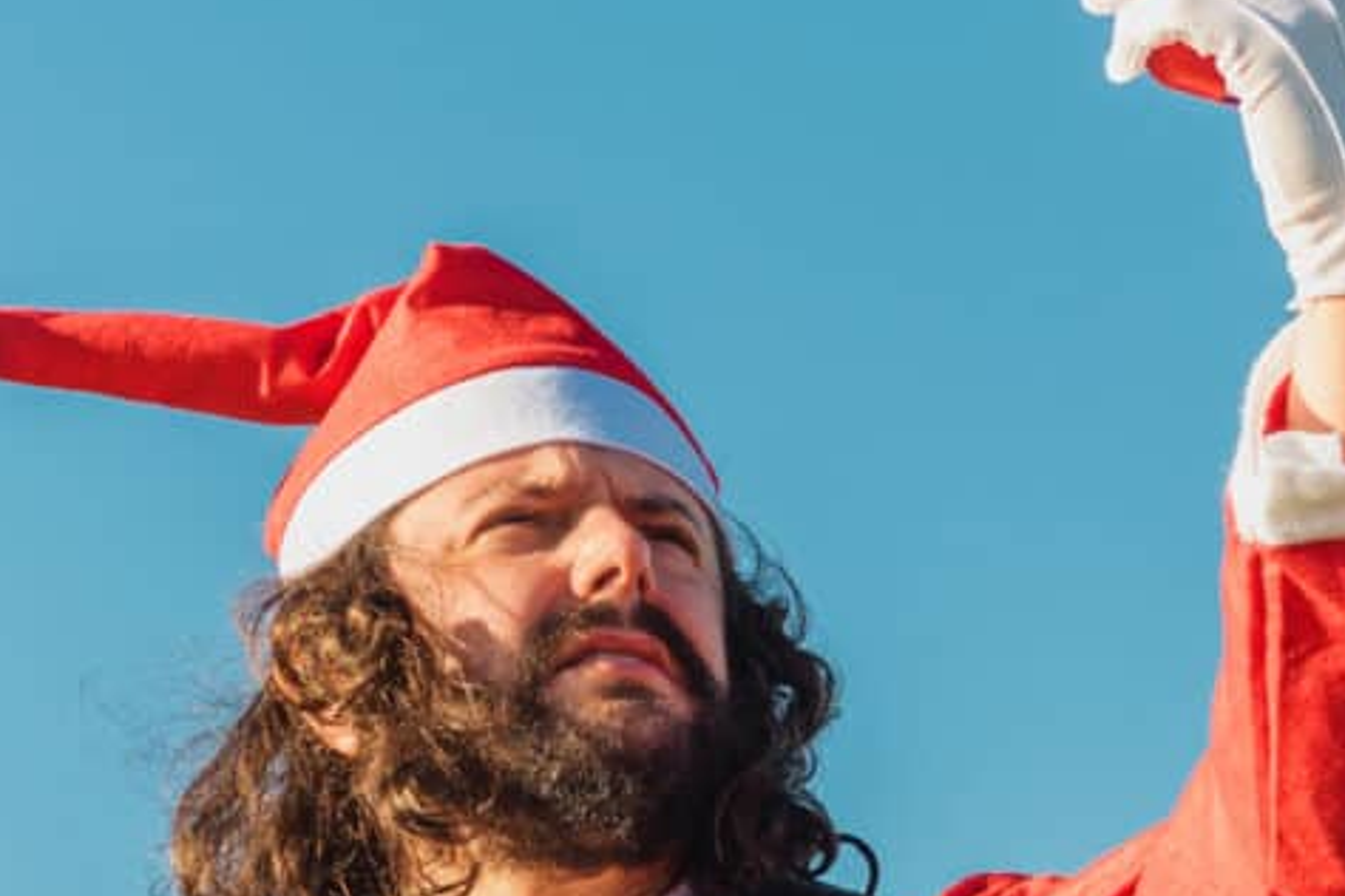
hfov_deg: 12.6
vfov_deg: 8.4
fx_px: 6052
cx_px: 1214
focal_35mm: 162
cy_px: 931
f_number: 3.2
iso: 100
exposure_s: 1/800
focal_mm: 50
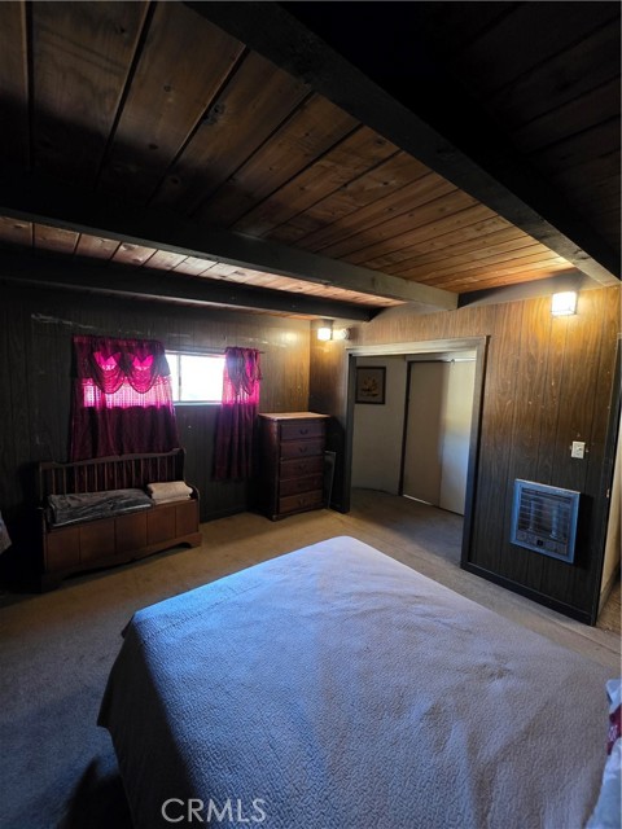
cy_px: 414
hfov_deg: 89.9
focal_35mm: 13
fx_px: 311
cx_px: 311
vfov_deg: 106.2
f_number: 1.9
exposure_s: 1/30
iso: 800
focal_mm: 2.2
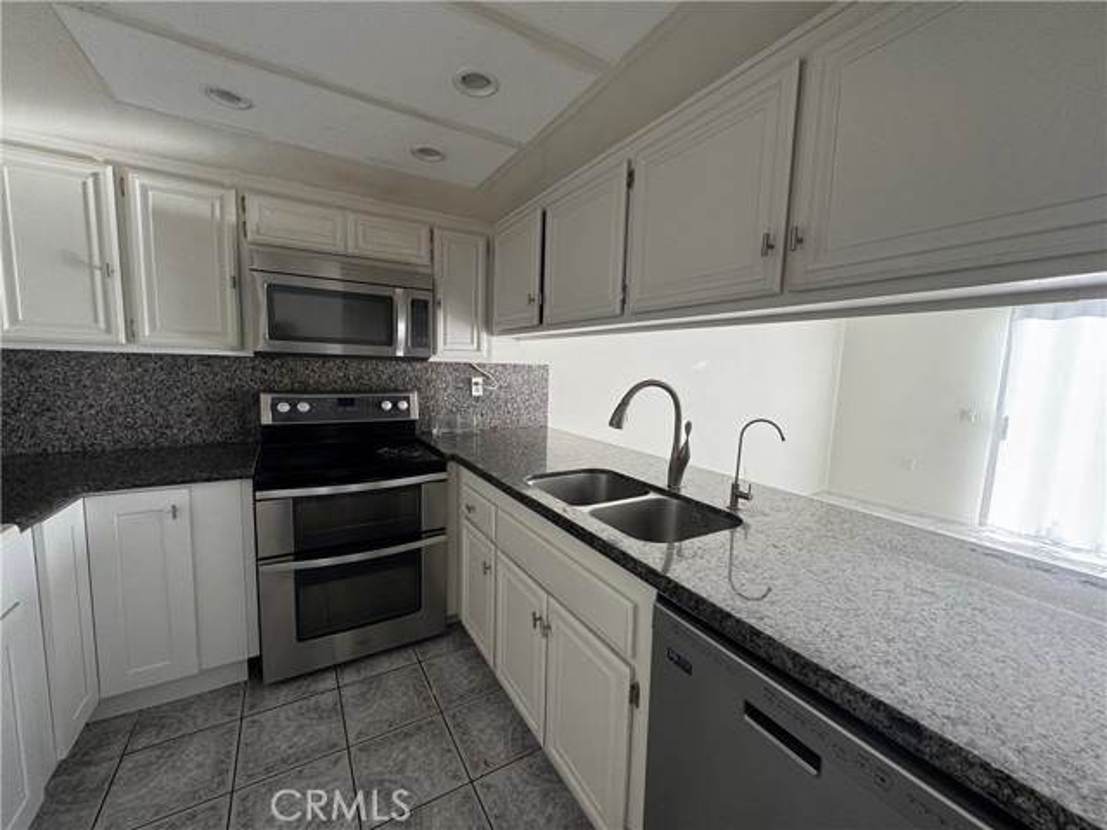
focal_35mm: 14
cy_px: 415
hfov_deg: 102.1
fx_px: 448
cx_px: 554
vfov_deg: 85.7
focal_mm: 2.22
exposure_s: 1/99
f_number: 2.2
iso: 80
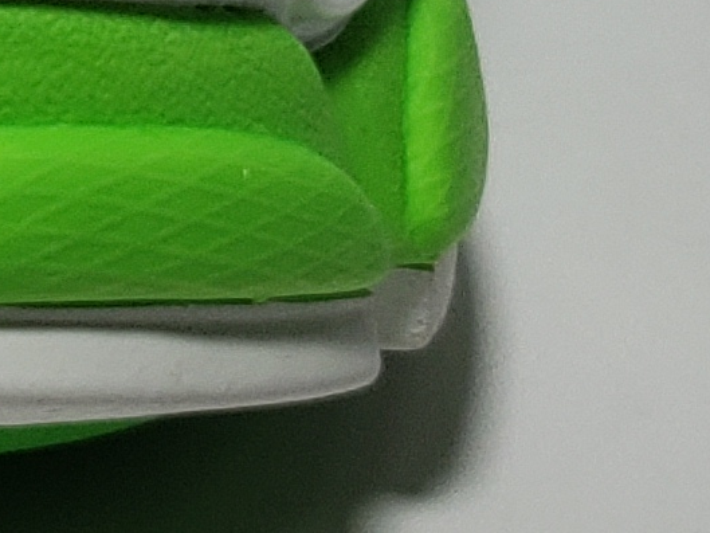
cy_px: -1024
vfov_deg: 6.8
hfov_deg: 8.8
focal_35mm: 198
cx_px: -1157
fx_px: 4062
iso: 50
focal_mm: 4.3
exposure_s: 1/534
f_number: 1.5
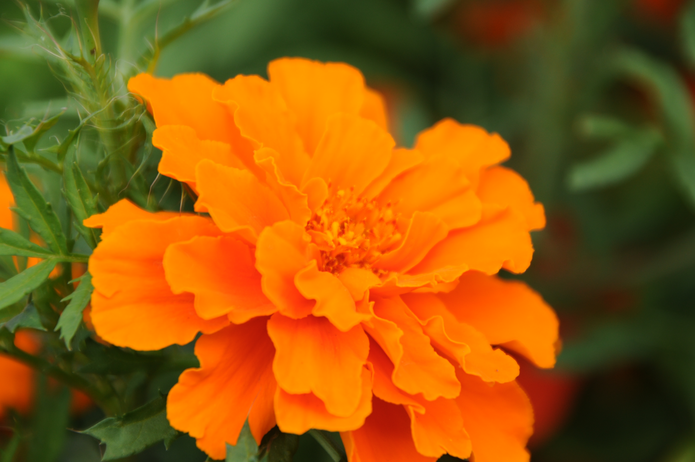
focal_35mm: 405
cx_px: 348
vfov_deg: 3.4
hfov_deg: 5.1
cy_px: 231
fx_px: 7809
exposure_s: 1/250
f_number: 6.3
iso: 200
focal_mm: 270
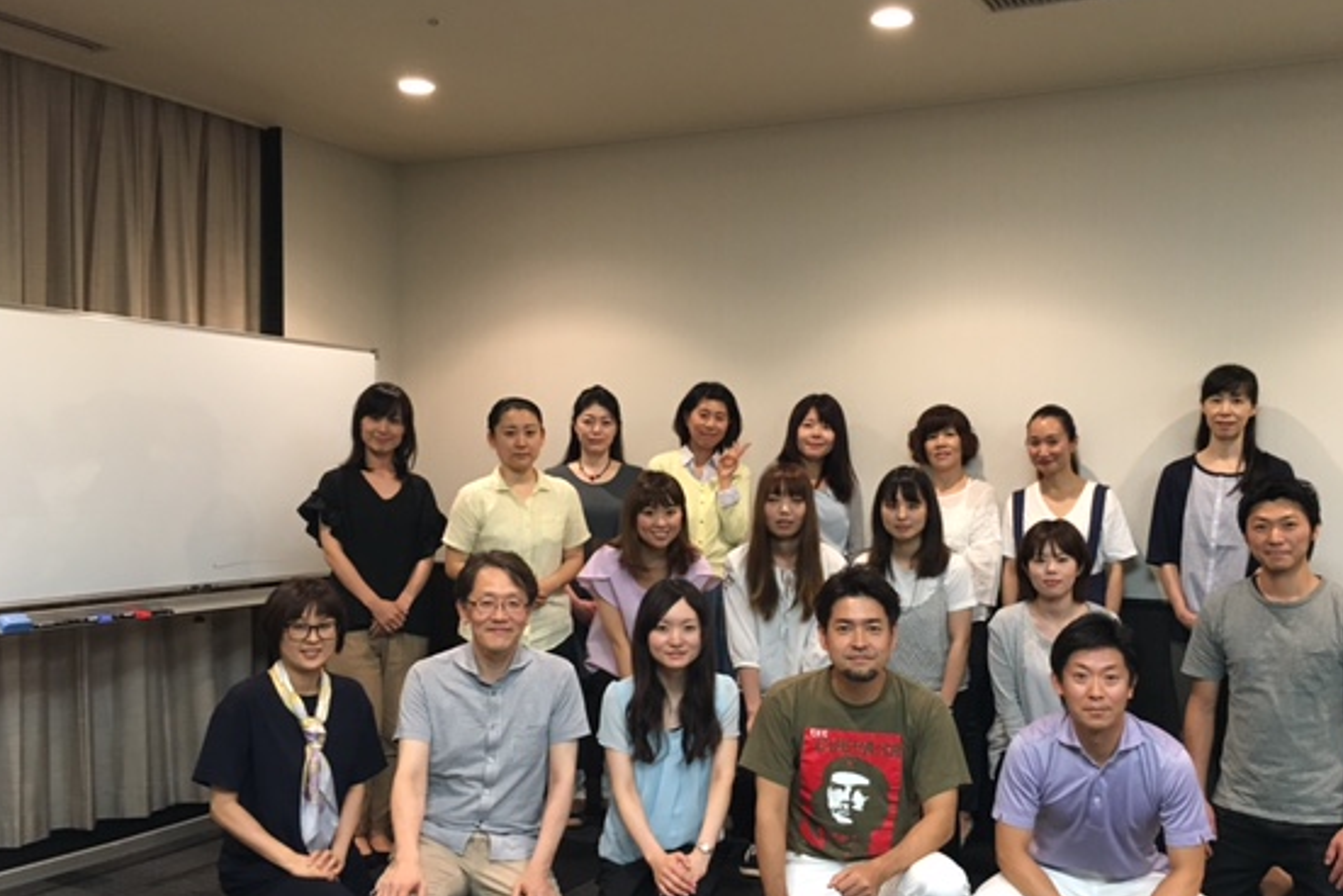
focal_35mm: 35
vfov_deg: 37.7
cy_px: 533
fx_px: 1306
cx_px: 747
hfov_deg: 54.3
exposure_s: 1/30
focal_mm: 4.15
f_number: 2.2
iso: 125
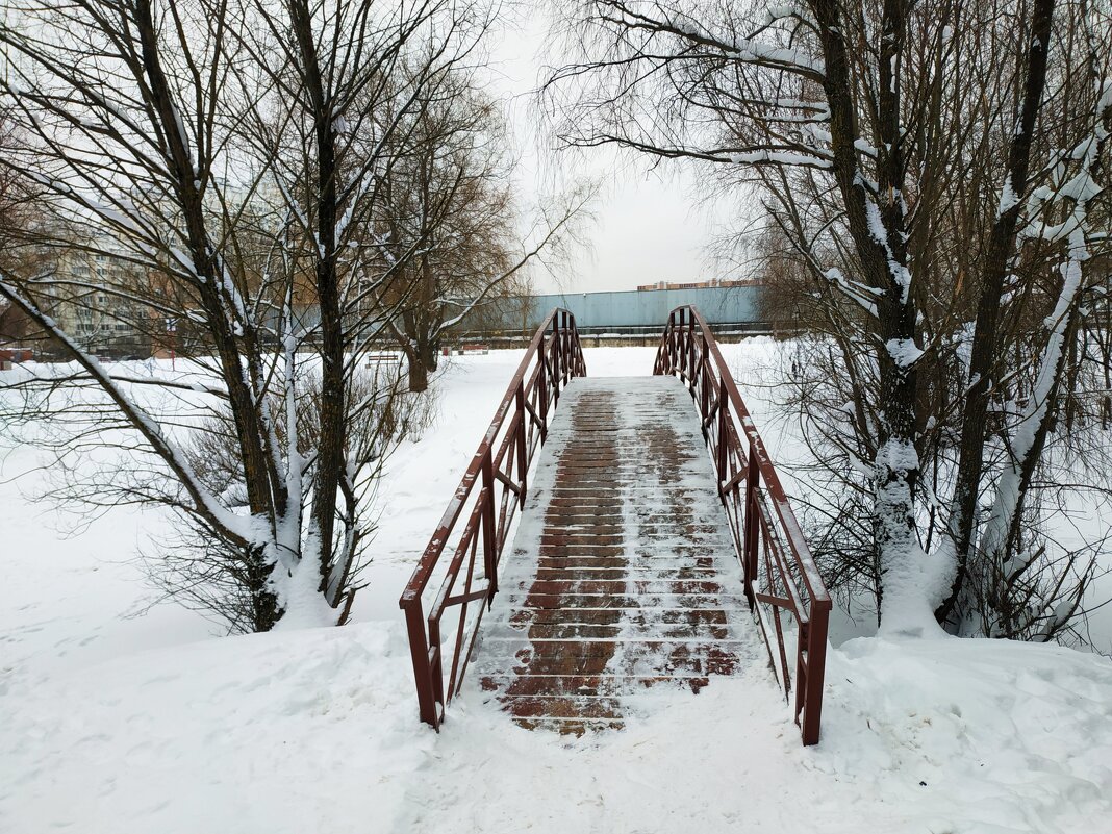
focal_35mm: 24
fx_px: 771
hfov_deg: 71.6
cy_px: 417
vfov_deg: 56.8
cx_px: 556
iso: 100
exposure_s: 1/252
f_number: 1.9
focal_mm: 3.94
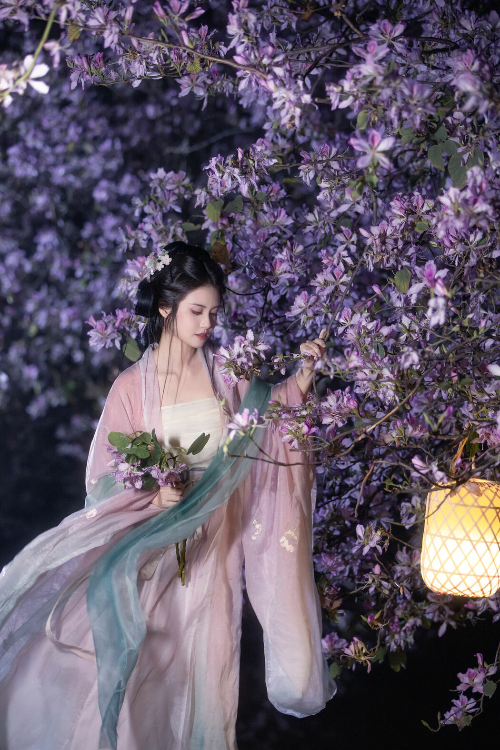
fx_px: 2125
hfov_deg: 13.4
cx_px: 250
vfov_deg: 20.0
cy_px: 375
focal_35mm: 102
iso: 2500
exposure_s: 1/250
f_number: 2.8
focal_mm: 102
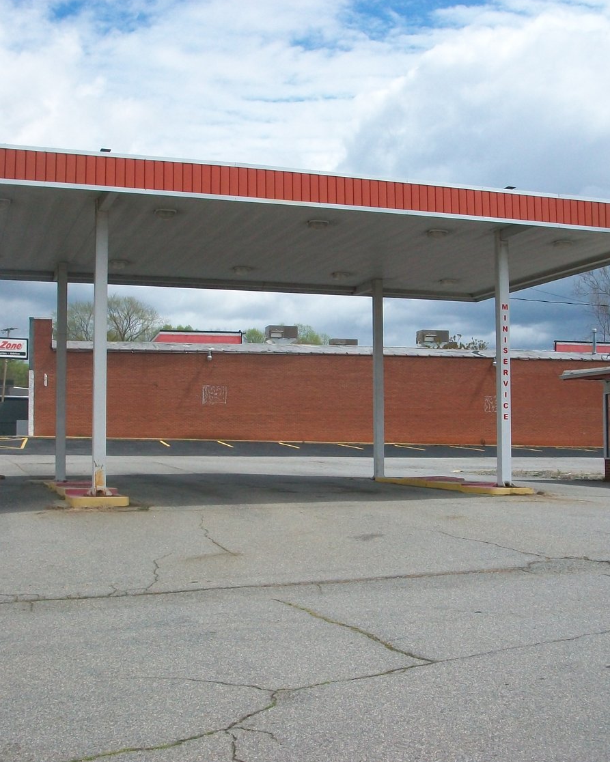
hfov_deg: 33.4
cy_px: 383
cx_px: 341
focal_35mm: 45
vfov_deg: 41.2
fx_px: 1015
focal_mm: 5.7
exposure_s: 1/500
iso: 80
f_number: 5.5
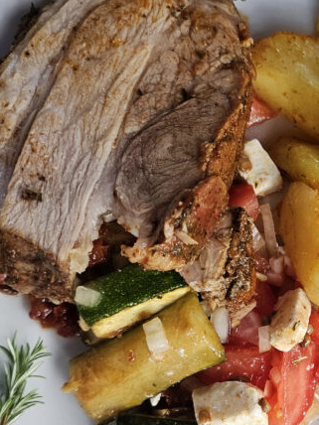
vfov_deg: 34.8
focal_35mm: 55
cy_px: 250
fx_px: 676
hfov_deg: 25.4
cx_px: 307
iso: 200
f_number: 1.7
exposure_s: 1/101
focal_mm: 6.3
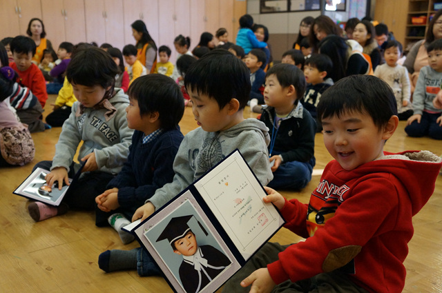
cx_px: 221
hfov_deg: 49.6
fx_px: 478
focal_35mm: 39
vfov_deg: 34.1
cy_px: 146
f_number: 4
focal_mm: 26
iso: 3200
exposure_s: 1/160
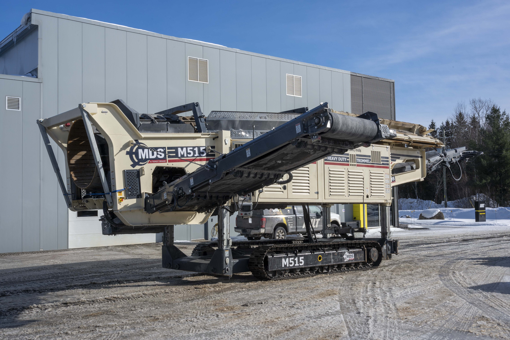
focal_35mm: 37
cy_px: 170
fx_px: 524
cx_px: 255
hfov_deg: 51.9
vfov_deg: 35.9
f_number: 20
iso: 250
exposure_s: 1/160
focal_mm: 37
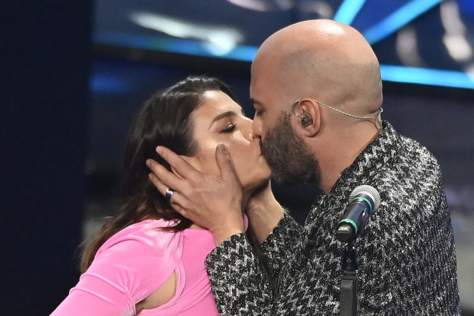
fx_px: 3949
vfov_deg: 4.6
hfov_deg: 6.9
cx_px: 237
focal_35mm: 300
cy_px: 158
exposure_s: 1/800
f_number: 3.2
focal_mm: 300
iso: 4000
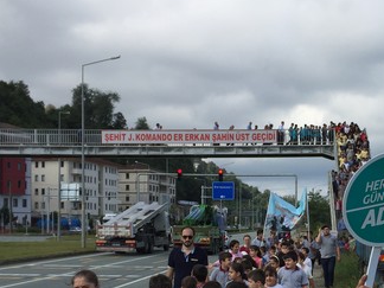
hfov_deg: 31.2
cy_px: 232
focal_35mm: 60
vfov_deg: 24.0
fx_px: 666
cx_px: 320
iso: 32
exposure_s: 1/1980
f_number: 2.2
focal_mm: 4.15
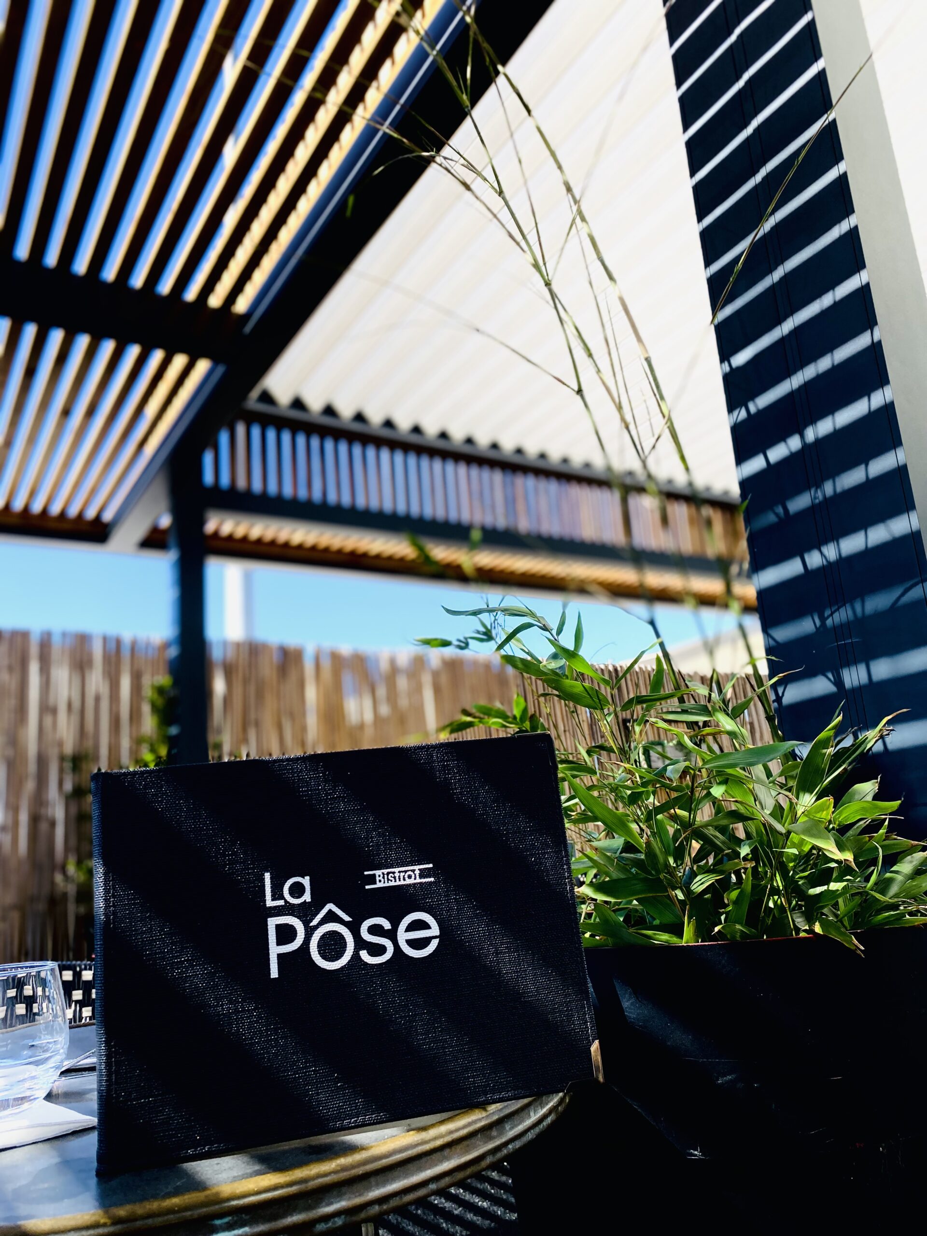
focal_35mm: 26
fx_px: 928
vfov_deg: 67.3
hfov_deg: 53.1
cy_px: 618
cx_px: 464
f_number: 1.8
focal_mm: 4.25
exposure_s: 1/662
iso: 32
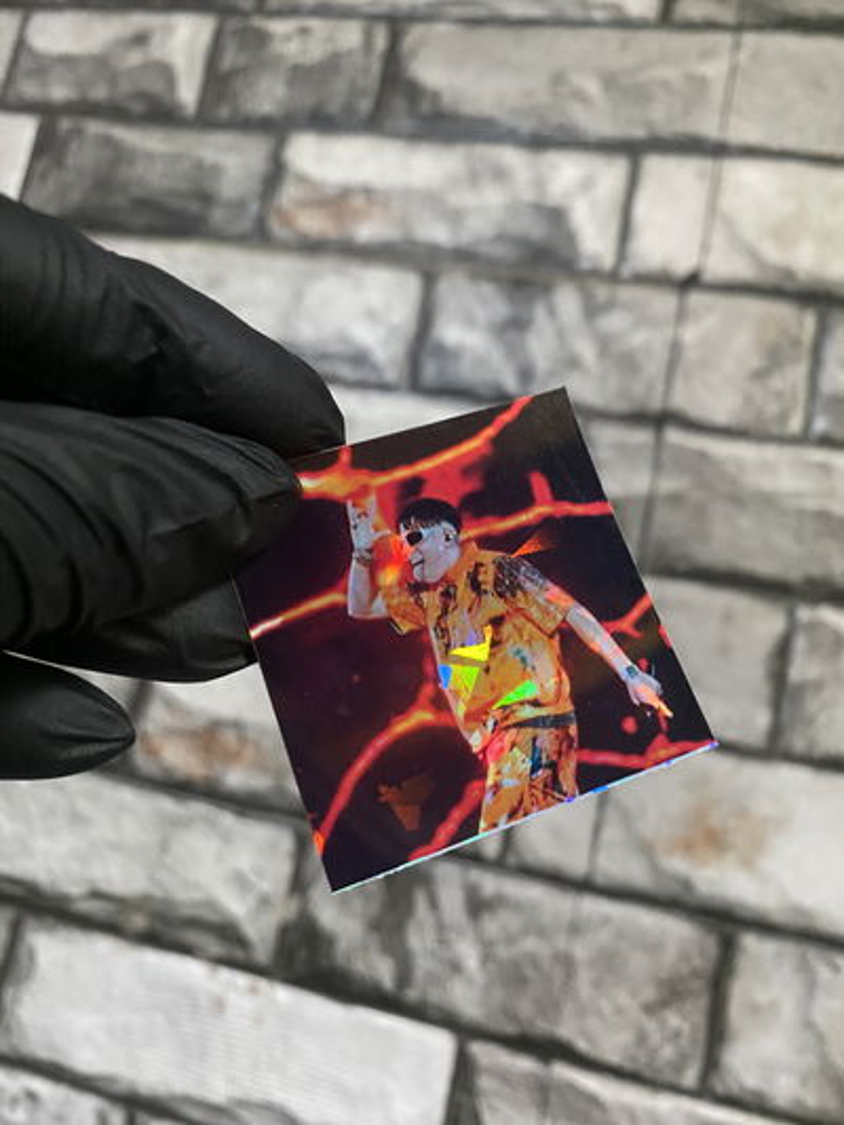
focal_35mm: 25
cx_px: 422
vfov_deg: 69.4
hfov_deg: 54.9
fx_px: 812
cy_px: 562
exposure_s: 1/33
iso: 500
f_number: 1.8
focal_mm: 4.25
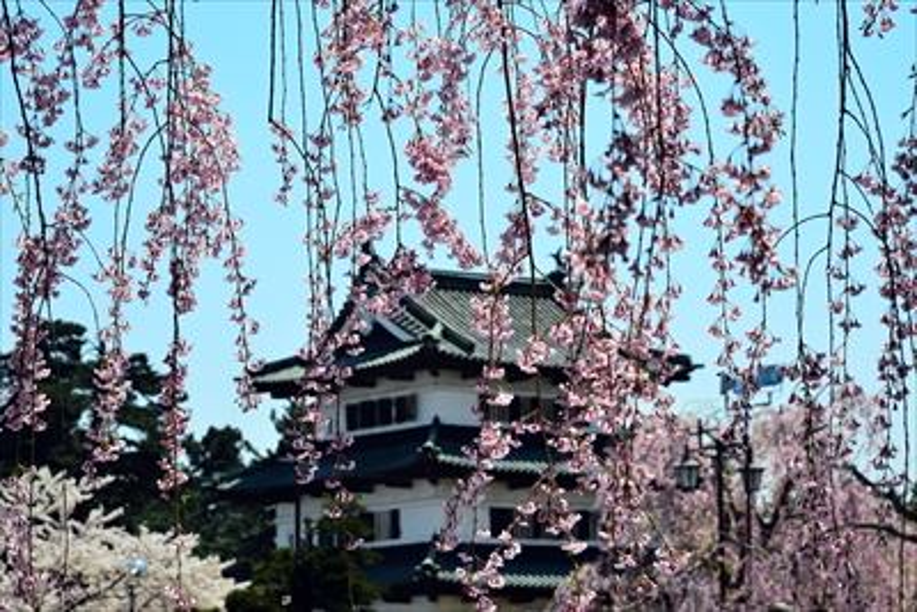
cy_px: 306
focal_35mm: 120
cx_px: 458
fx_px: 3058
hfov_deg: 17.1
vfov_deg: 11.4
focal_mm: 120
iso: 400
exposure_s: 1/500
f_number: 11
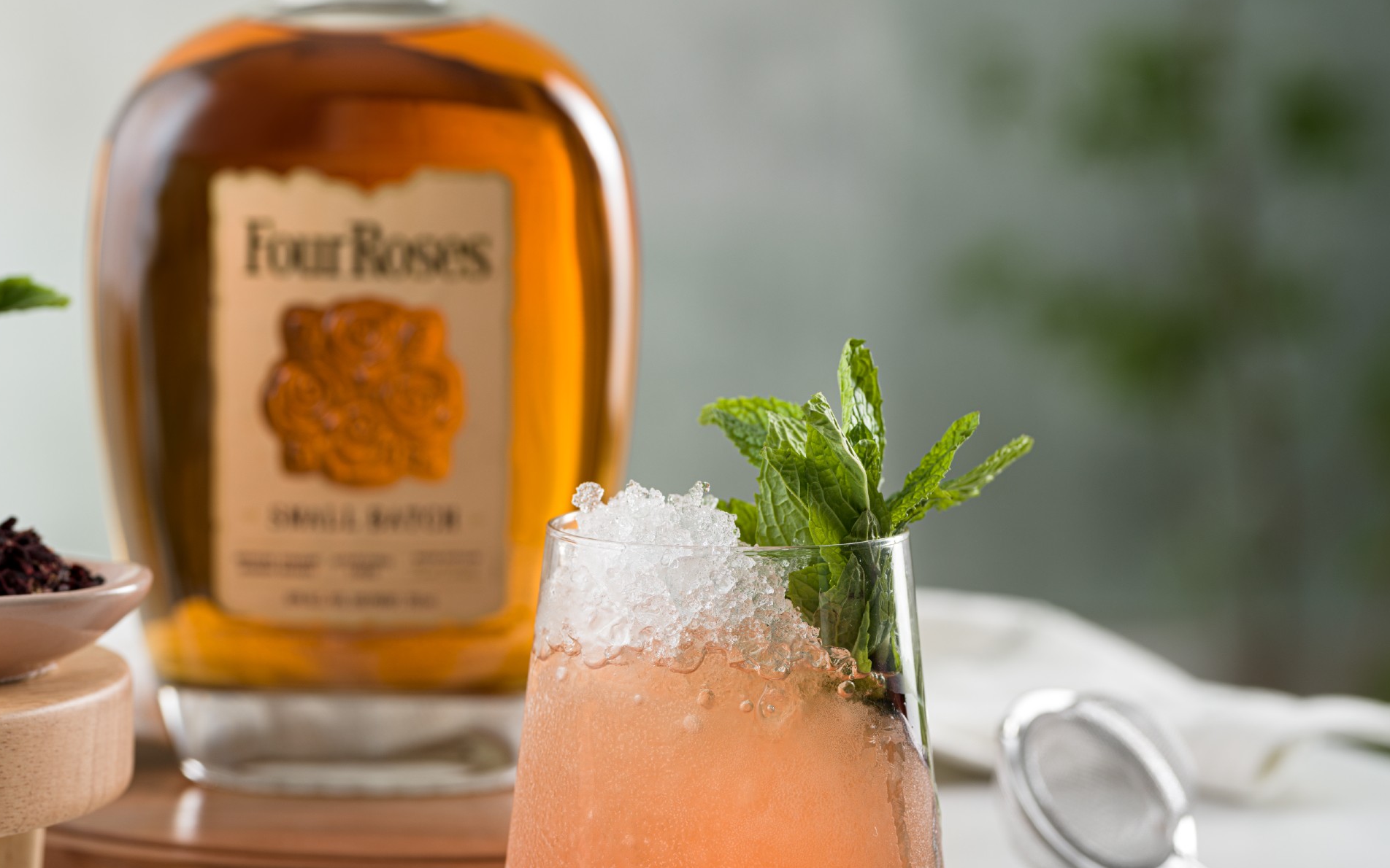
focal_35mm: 157
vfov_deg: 8.4
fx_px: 5947
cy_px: 371
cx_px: 361
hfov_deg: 13.3
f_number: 5.6
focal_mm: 120
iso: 64
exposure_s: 1/1500
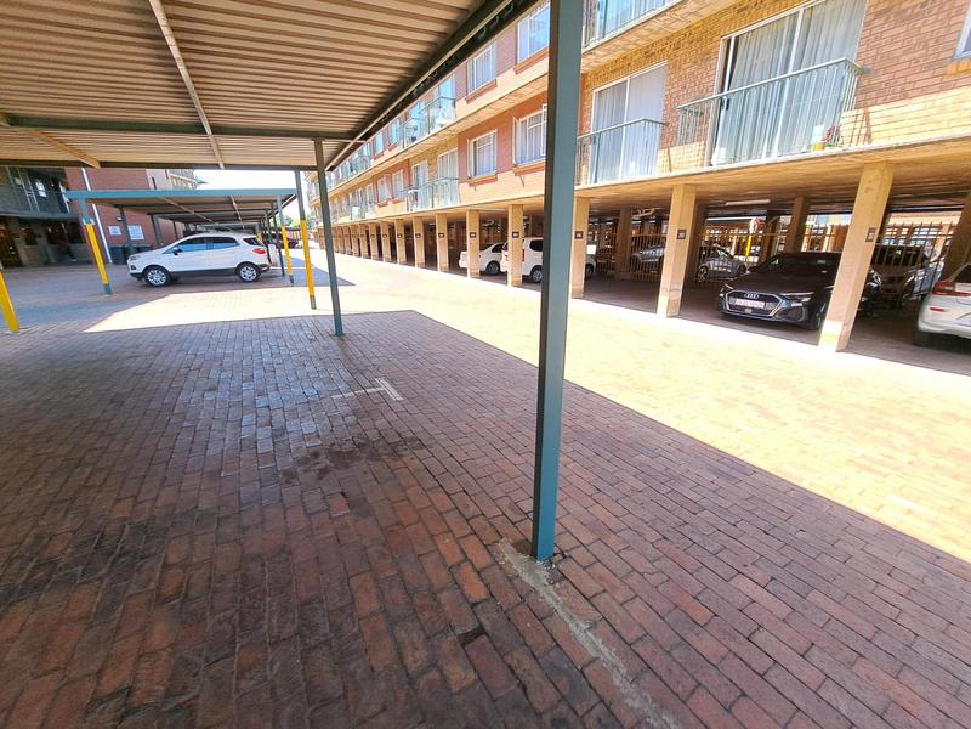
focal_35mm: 13
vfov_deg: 89.9
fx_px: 365
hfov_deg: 106.2
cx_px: 486
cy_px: 364
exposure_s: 1/723
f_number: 2.2
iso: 50
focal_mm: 1.74
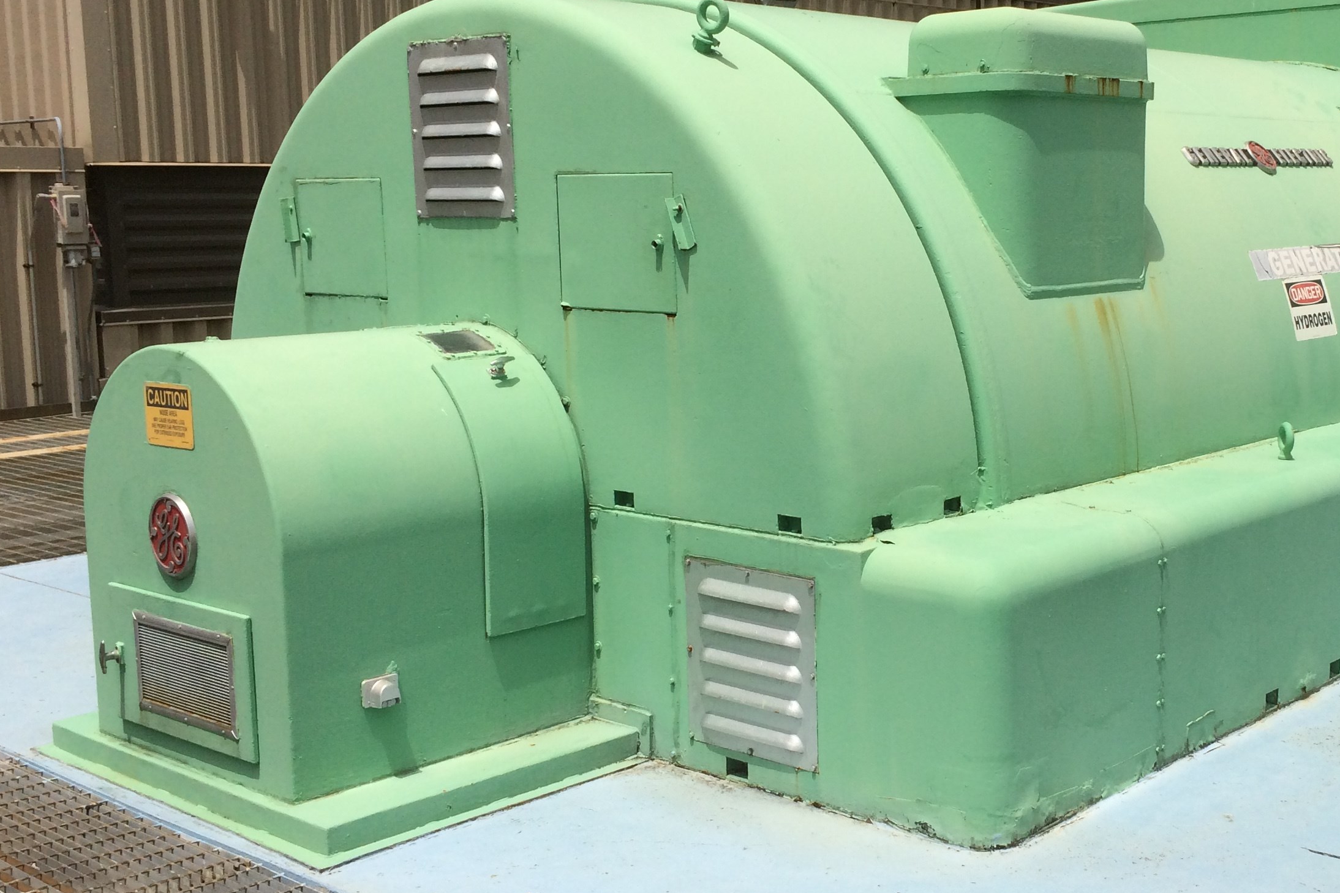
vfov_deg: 29.9
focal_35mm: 45
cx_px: 877
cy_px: 434
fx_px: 1675
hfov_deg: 43.1
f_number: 2.2
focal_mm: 4.15
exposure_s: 1/5882
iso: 32
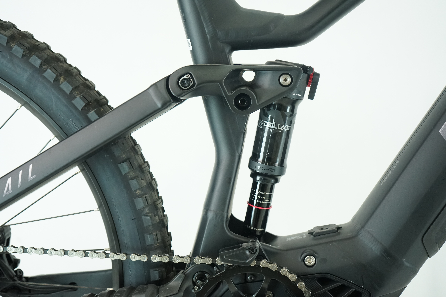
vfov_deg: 31.2
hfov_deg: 45.4
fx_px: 533
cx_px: 223
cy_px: 148
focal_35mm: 43
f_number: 5
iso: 2500
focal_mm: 43
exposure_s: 1/200
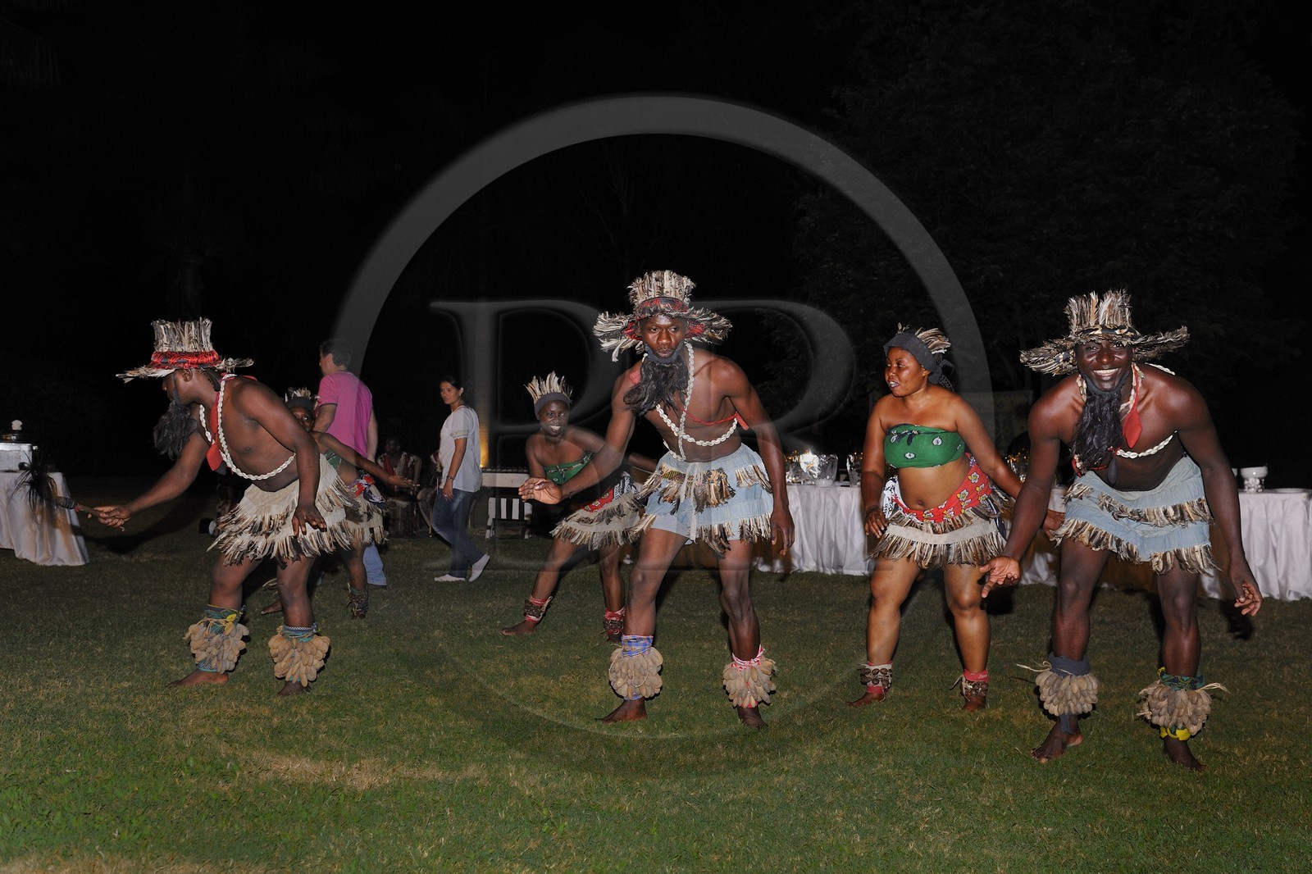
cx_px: 656
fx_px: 1129
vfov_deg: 42.3
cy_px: 437
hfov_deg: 60.3
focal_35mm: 31
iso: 800
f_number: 4
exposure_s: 1/60
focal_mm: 31
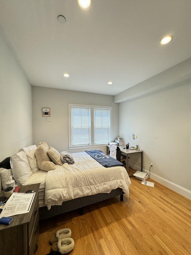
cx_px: 96
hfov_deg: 85.7
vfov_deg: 102.1
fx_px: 103
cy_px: 128
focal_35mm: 14
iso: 200
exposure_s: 1/120
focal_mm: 2.22
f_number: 2.2
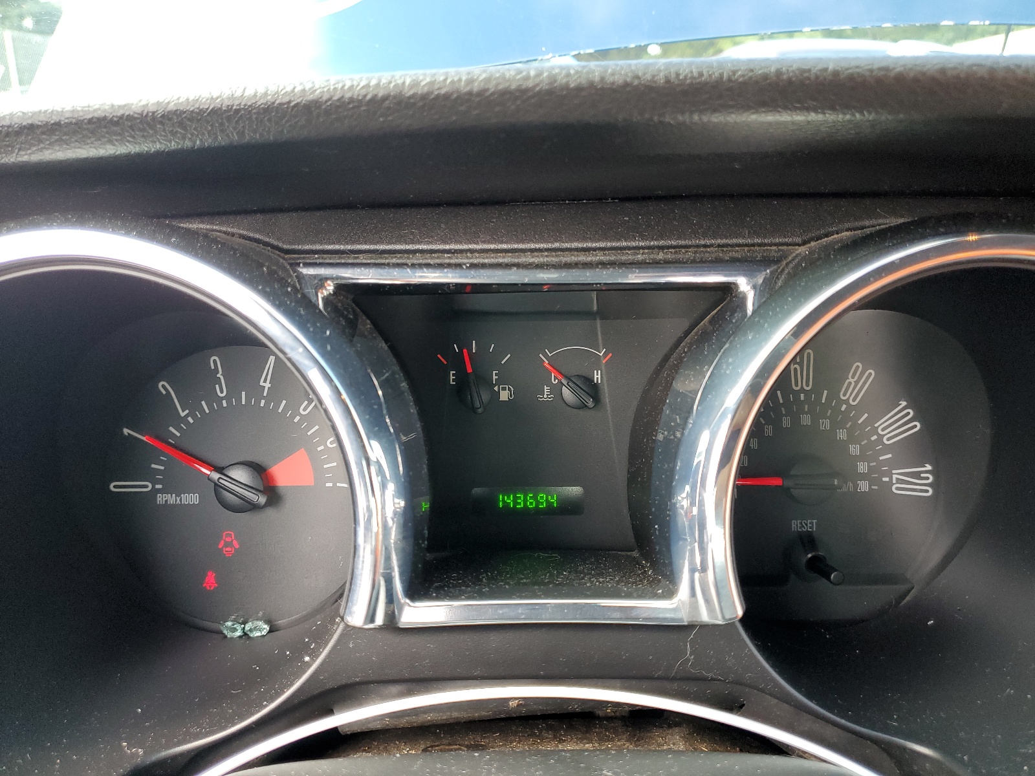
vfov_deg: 53.1
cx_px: 518
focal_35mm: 26
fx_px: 777
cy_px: 388
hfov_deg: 67.3
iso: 93
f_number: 1.5
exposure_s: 1/120
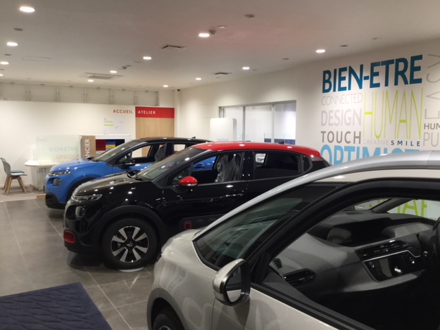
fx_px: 394
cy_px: 165
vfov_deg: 45.4
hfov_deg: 58.4
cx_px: 220
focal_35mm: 31
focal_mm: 3.3
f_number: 2.4
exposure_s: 1/30
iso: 50
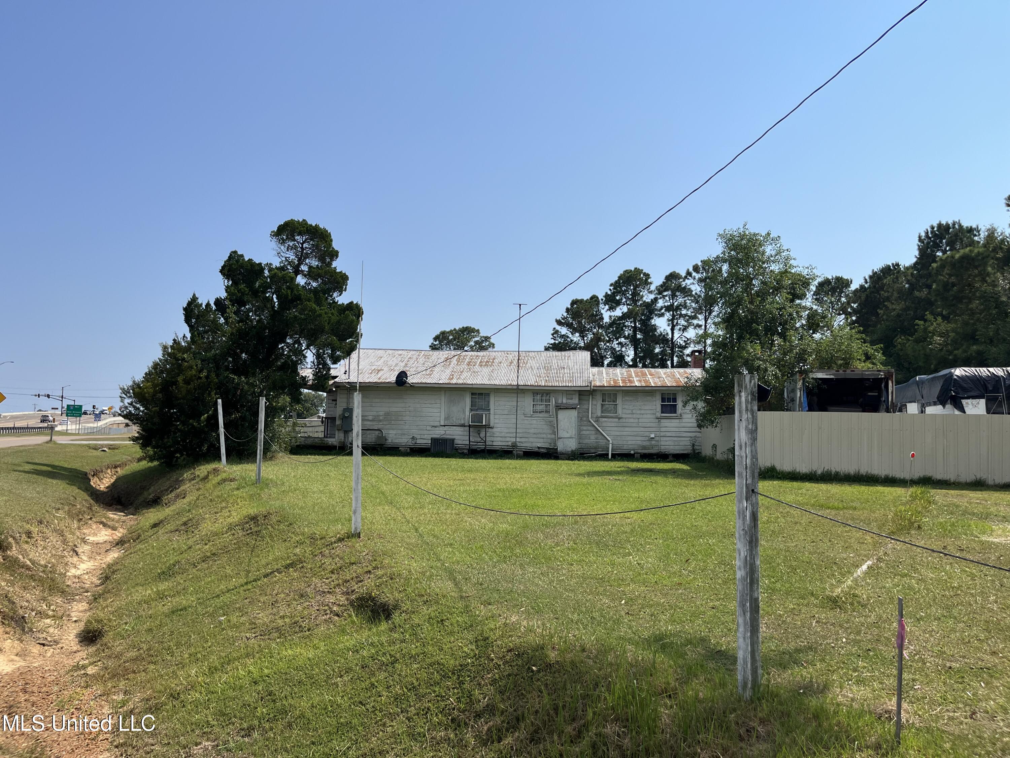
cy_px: 379
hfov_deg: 67.3
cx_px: 505
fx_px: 759
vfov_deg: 53.1
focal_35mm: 26
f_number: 1.6
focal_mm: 5.1
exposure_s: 1/6173
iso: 50
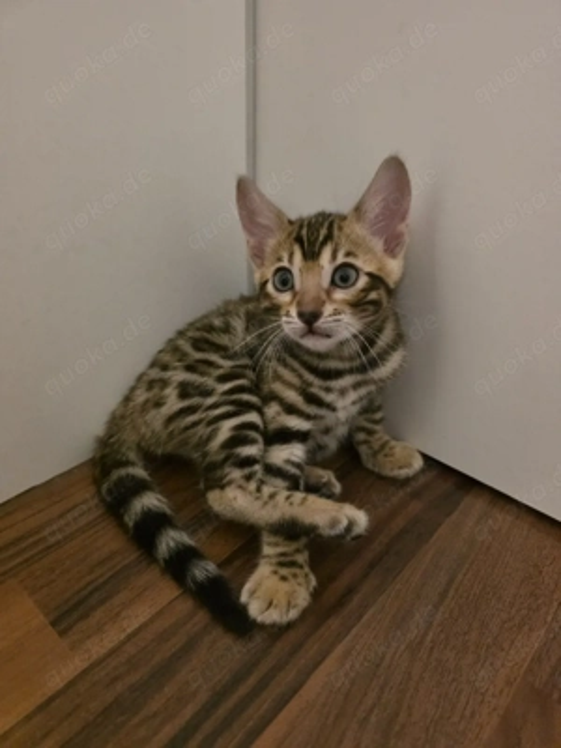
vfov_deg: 73.9
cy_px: 374
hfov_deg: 58.9
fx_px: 497
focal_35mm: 23
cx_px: 280
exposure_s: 1/22
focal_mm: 6.3
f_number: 1.7
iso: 1250
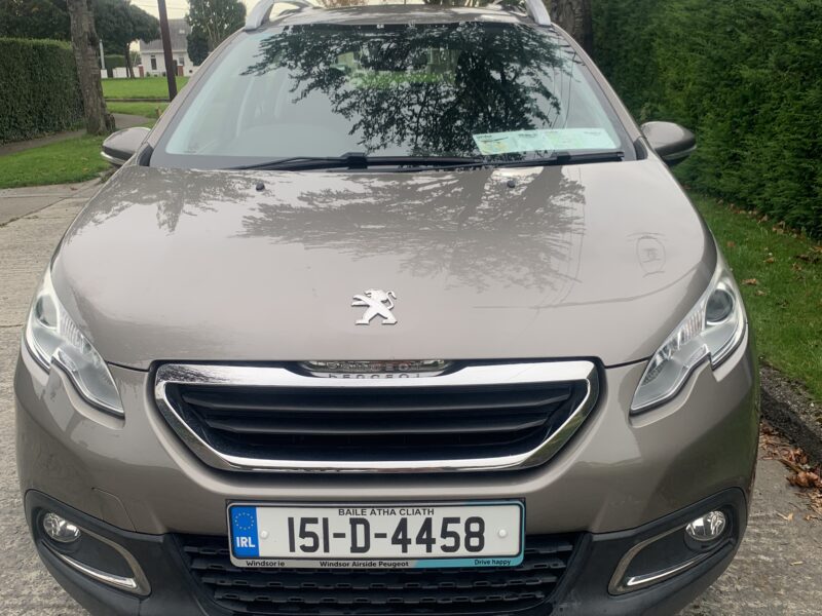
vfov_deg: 53.1
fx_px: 617
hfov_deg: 67.3
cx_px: 411
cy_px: 308
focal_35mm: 26
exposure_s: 1/413
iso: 25
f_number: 1.8
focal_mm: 4.25
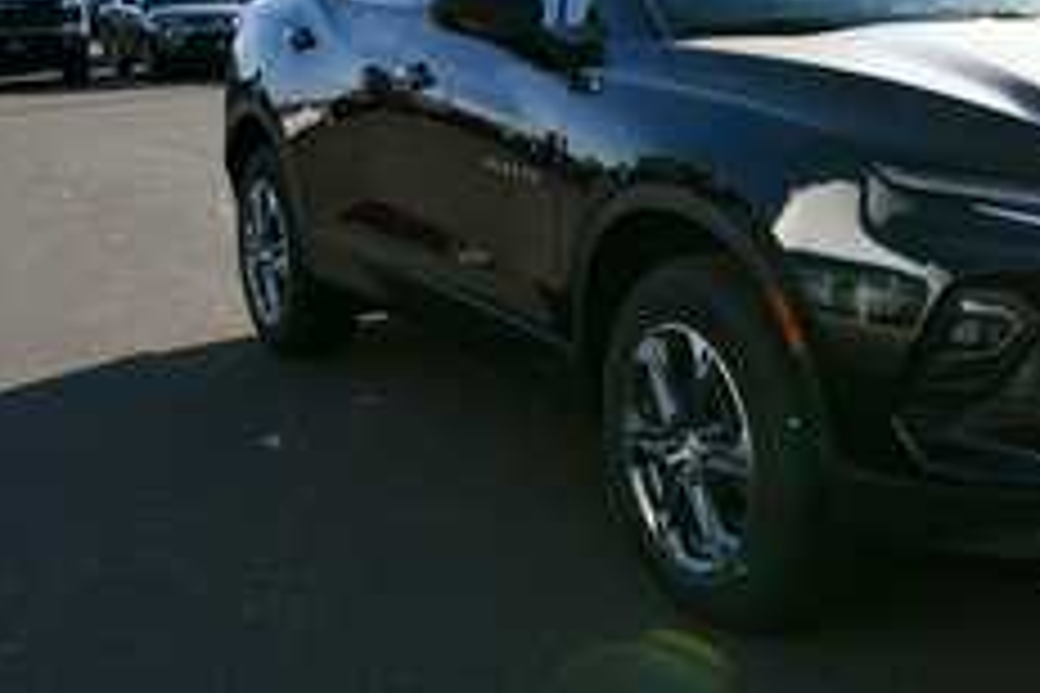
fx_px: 1502
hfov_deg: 36.3
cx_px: 891
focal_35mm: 52
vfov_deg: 25.8
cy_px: 223
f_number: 8
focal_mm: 20
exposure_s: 1/250
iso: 100
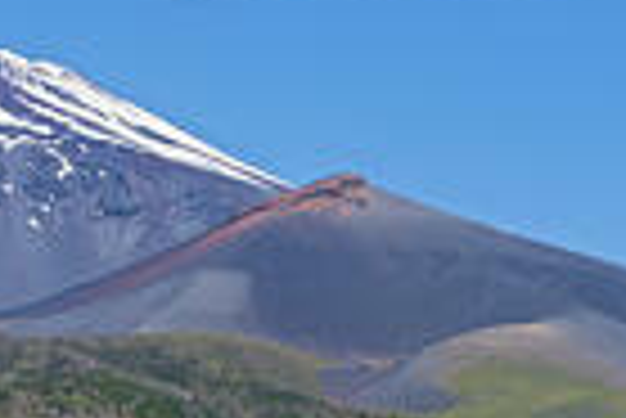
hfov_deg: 14.9
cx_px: -63
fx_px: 2333
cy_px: 575
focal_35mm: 134
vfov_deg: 10.0
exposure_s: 1/30
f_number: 13
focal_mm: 31
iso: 160
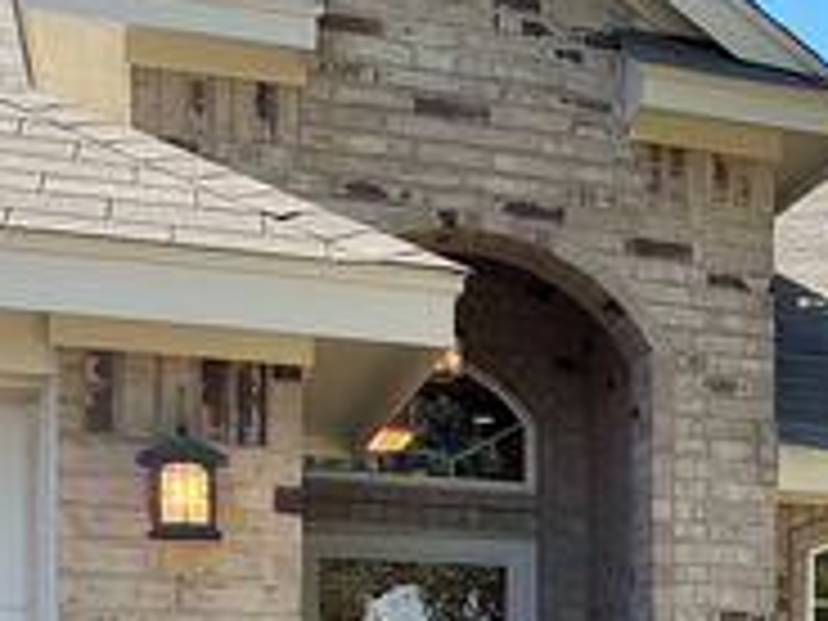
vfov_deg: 18.3
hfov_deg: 22.8
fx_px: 1818
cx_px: 1080
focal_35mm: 76
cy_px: 763
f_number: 1.8
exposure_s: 1/406
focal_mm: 3
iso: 25
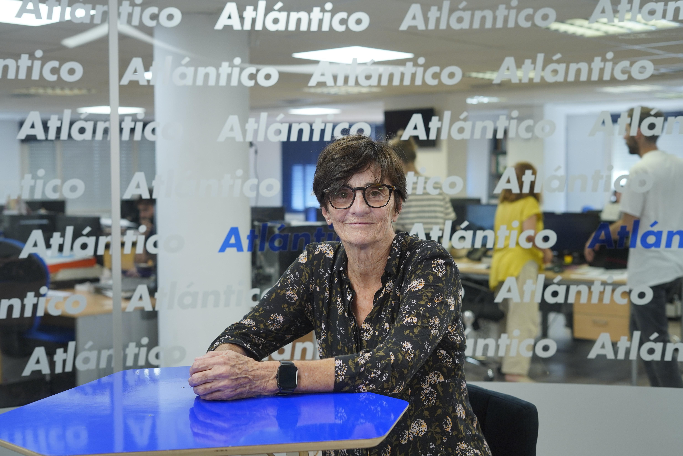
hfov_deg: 39.6
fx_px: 949
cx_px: 342
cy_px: 228
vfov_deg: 27.0
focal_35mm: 50
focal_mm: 50
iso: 640
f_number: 4
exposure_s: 1/160
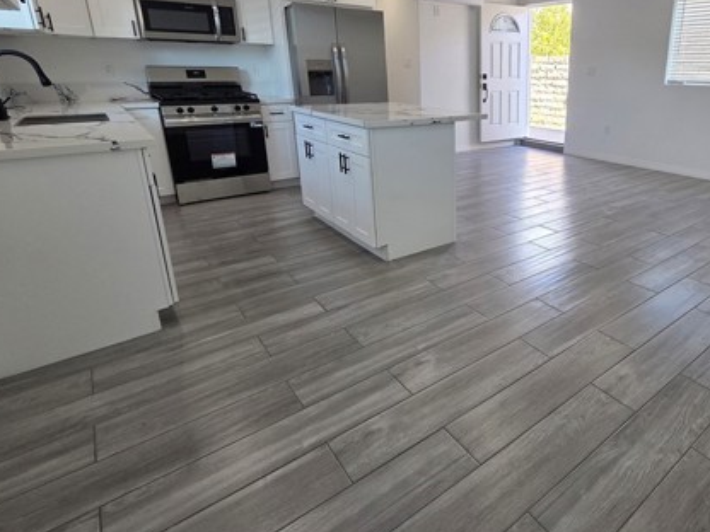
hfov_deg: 78.0
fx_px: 410
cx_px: 495
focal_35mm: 20
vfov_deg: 65.0
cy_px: 200
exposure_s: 1/120
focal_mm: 2.2
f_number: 2.2
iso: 100
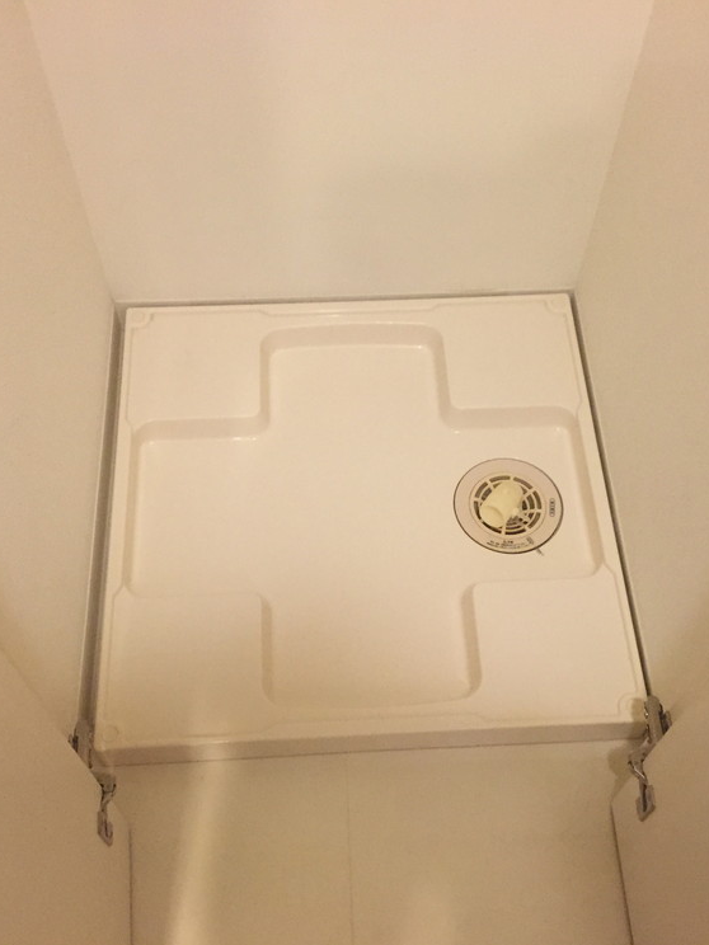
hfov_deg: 36.8
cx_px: 375
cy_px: 475
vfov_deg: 47.9
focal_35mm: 39
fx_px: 1065
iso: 250
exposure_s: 1/33
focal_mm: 4.15
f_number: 2.2
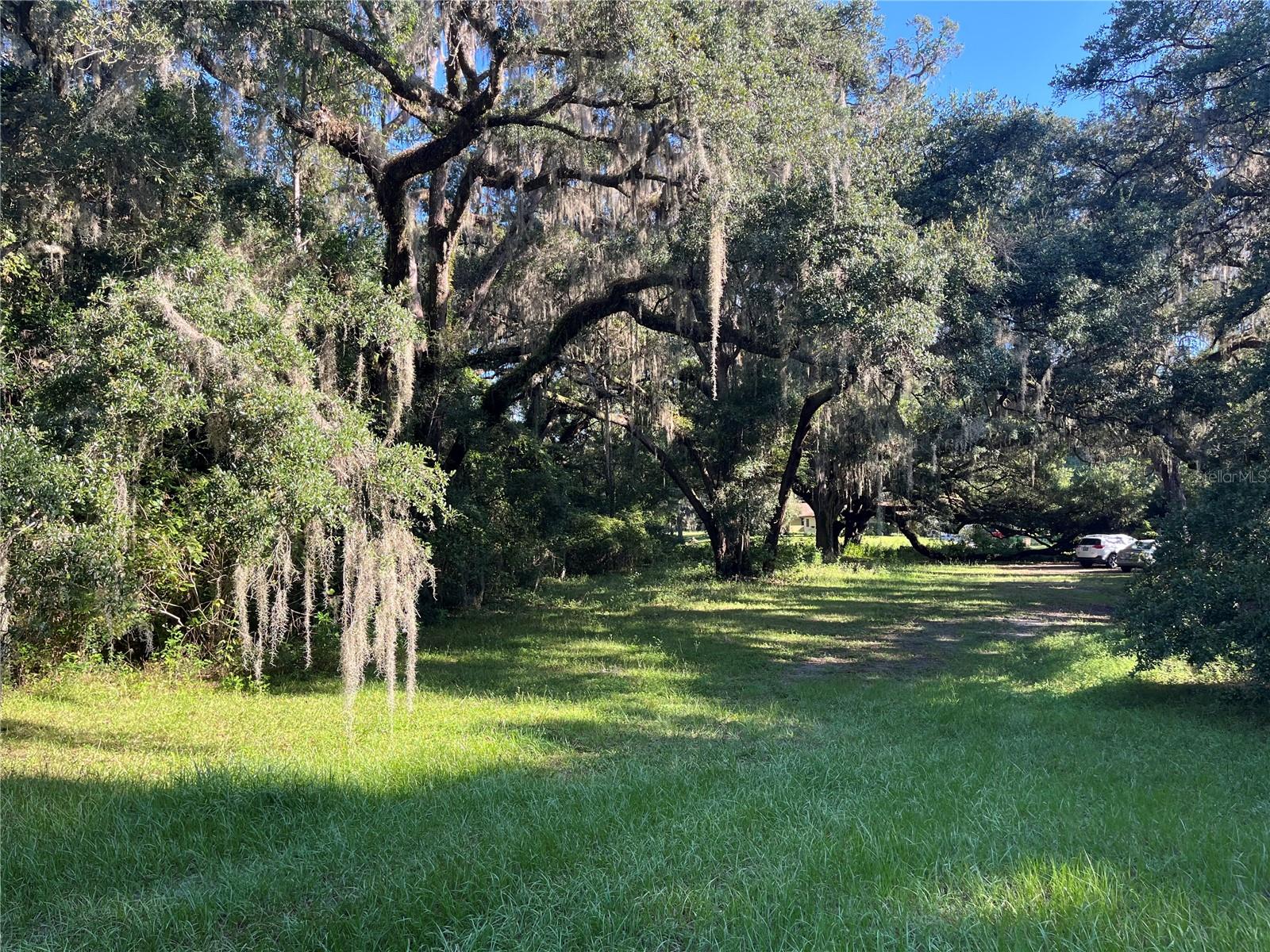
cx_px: 635
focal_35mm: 26
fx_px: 954
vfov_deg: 53.1
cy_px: 476
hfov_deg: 67.3
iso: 50
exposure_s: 1/329
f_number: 1.6
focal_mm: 5.1
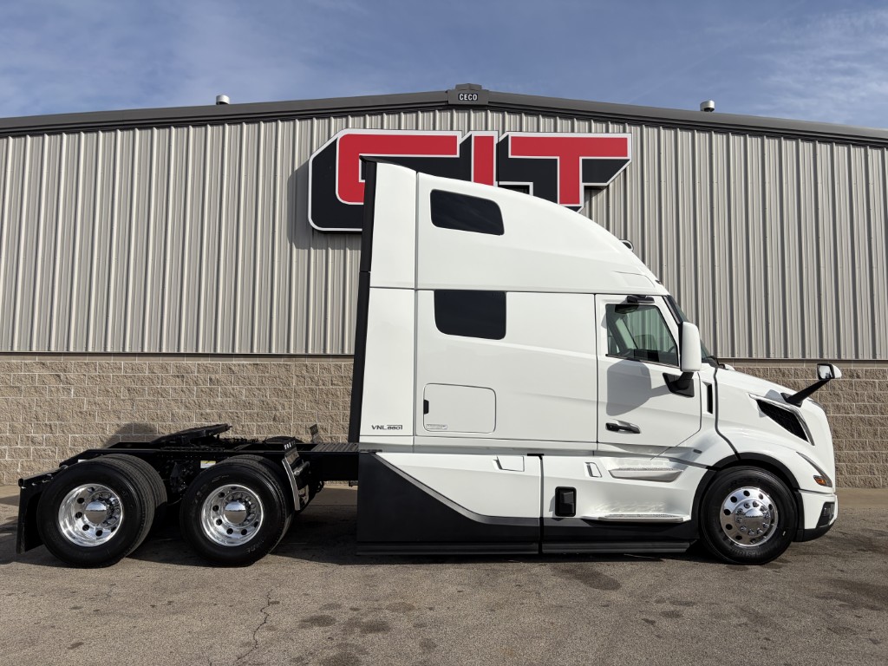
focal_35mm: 26
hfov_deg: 67.3
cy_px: 333
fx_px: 667
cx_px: 444
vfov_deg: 53.1
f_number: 1.6
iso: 50
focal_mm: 5.96
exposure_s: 1/6993
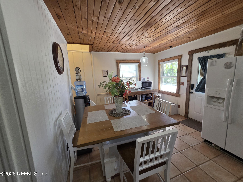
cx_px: 122
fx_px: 91
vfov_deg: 89.9
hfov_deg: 106.2
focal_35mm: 13
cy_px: 91
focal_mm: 2.2
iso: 250
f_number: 1.9
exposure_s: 1/120
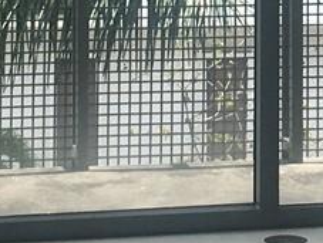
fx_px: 1907
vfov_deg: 7.1
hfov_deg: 9.6
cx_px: 312
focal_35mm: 204
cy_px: -173
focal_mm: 4.15
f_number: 2.2
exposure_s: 1/557
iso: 25
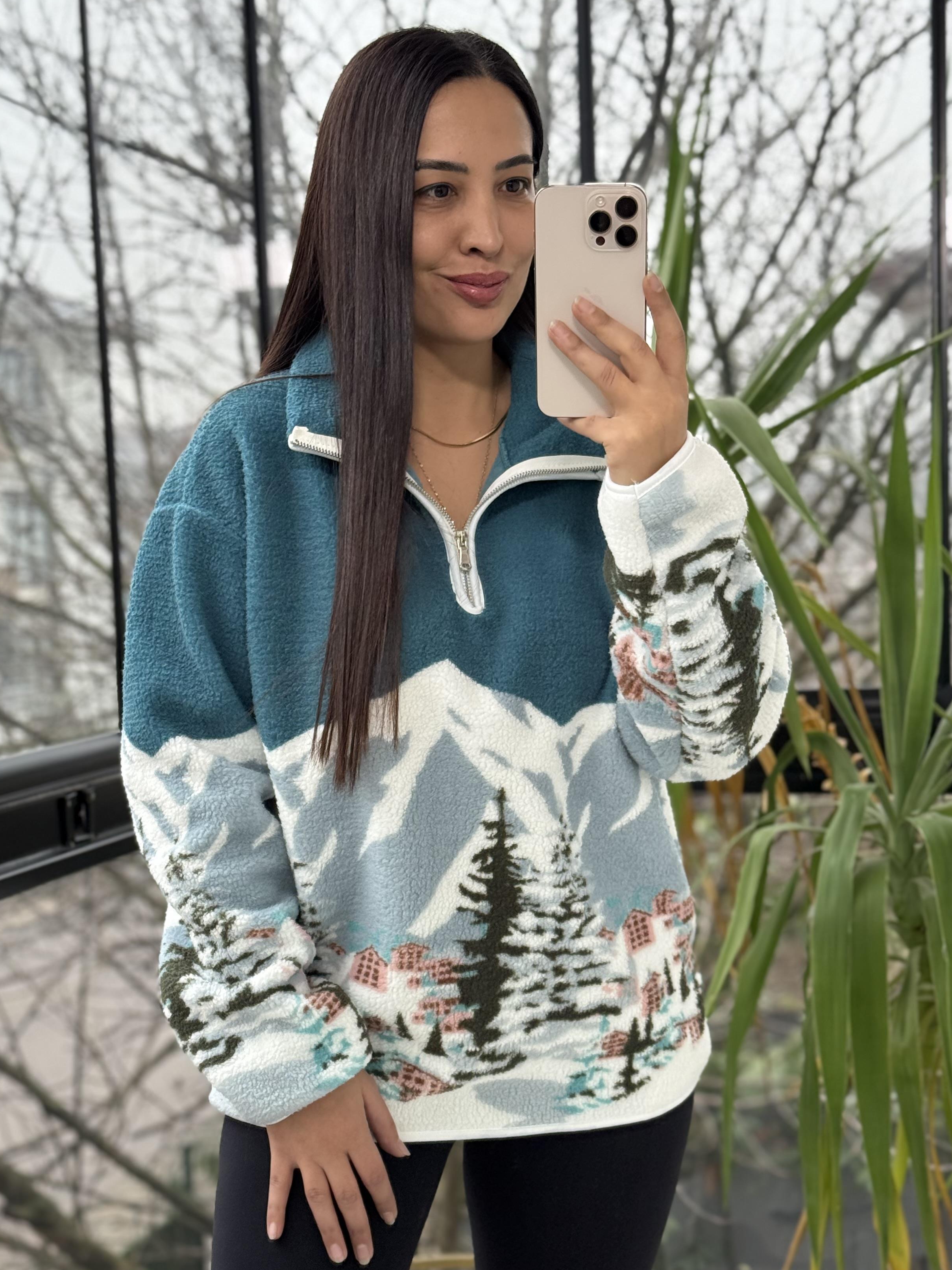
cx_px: 472
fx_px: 2200
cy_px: 720
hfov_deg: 24.4
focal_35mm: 60
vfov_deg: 32.1
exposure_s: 1/202
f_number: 1.78
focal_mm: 6.76
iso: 160
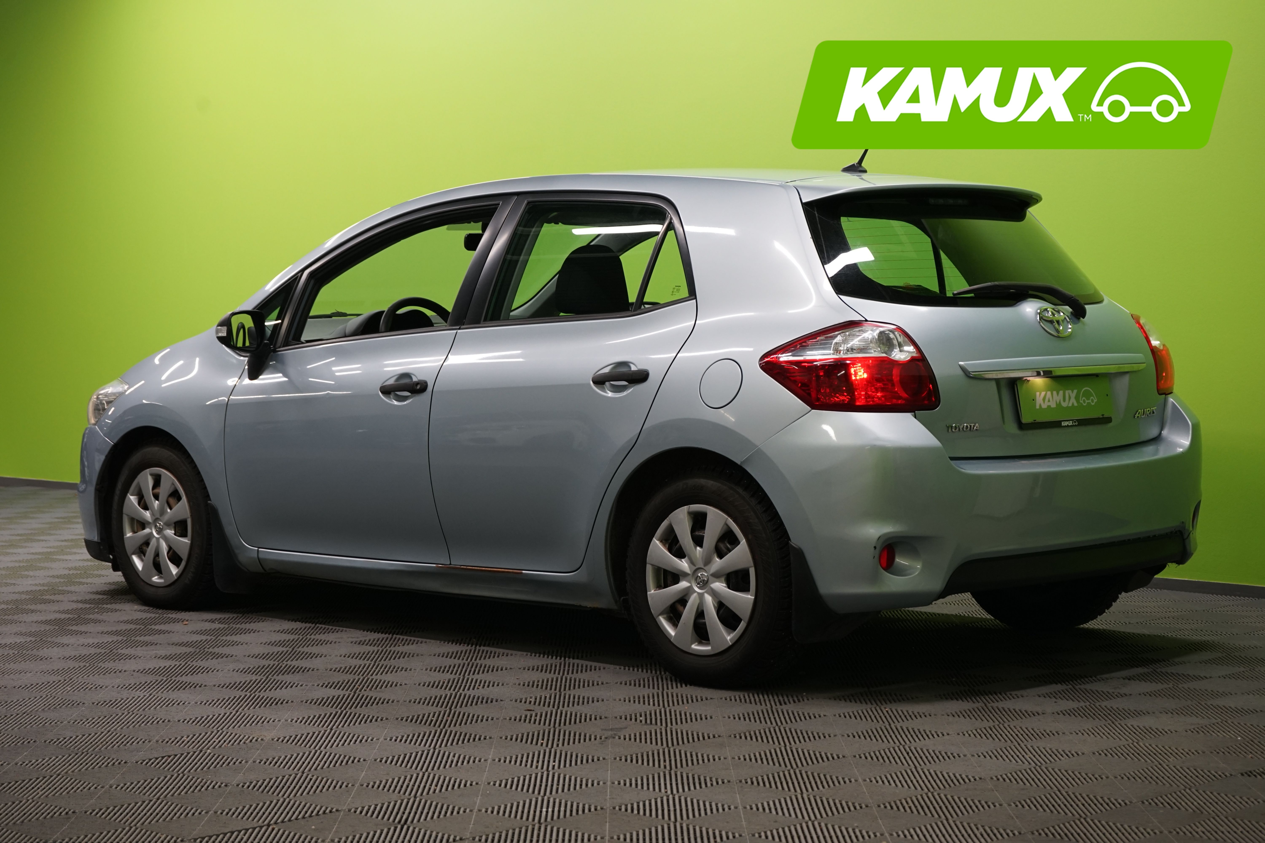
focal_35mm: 69
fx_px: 2424
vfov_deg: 19.7
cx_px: 632
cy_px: 422
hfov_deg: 29.2
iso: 800
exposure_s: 1/50
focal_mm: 69
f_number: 7.1
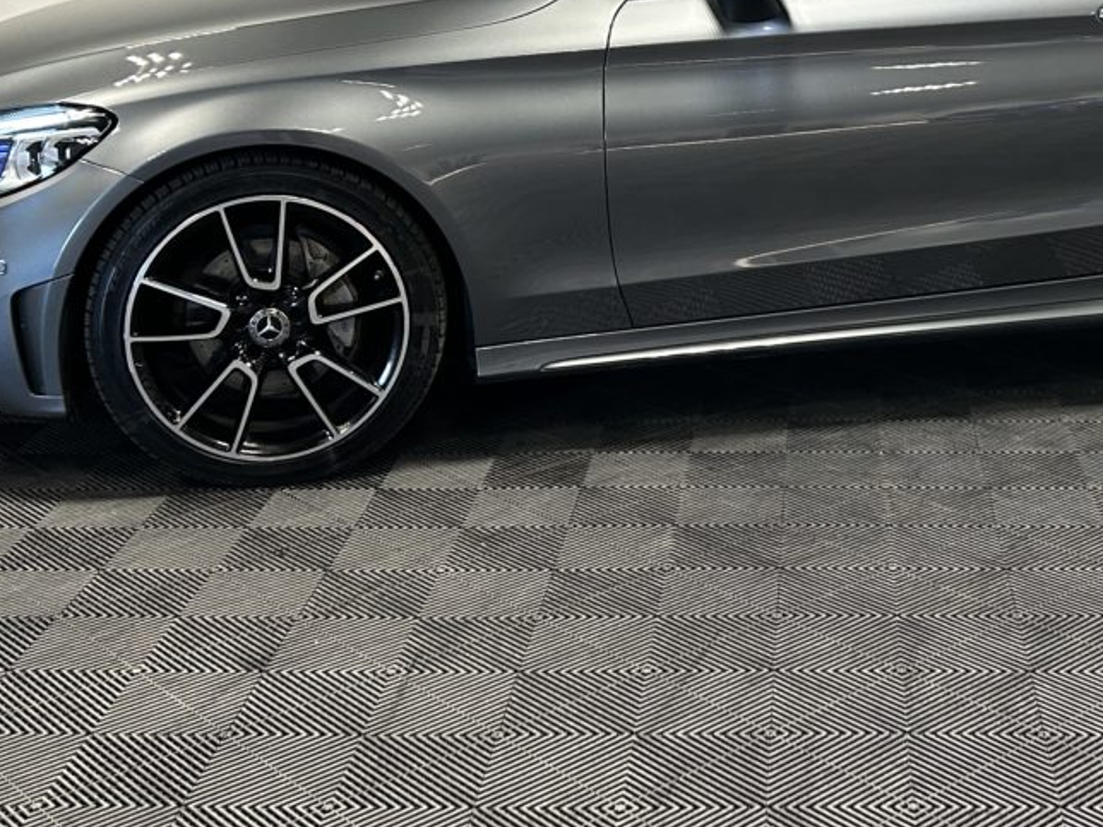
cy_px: 84
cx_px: 788
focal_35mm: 62
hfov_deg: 30.8
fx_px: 1976
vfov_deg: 23.1
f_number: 1.5
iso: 125
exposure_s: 1/50
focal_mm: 5.7
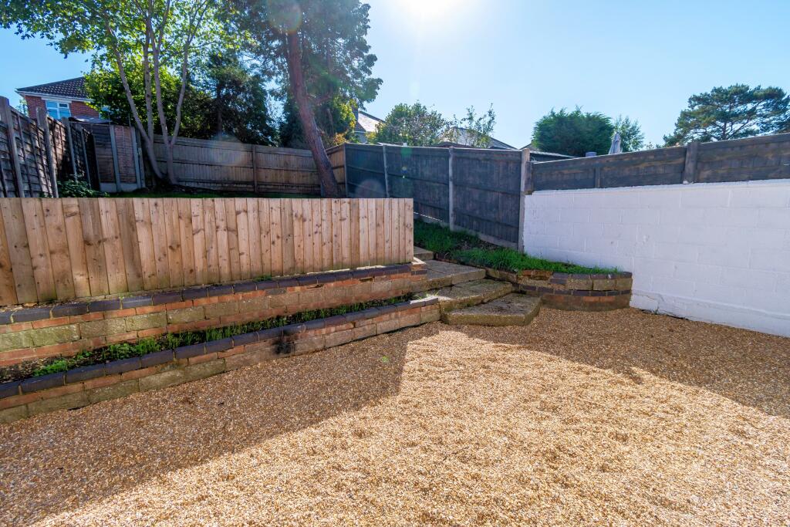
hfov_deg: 100.4
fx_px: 329
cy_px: 264
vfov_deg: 77.3
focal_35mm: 15
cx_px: 395
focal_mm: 10
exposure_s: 1/640
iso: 160
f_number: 7.1
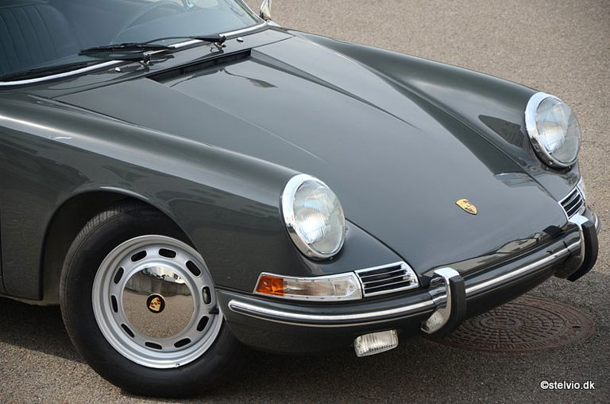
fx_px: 2333
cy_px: 202
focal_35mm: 138
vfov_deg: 9.9
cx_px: 305
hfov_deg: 14.9
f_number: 5.6
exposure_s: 1/125
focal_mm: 92
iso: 100
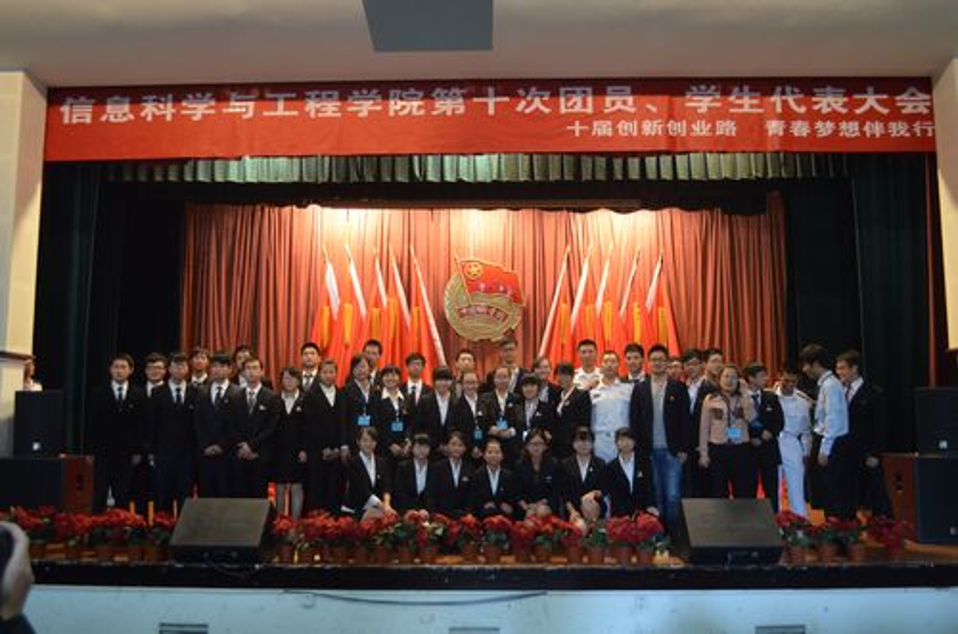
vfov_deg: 39.8
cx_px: 479
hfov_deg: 57.3
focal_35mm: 33
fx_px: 876
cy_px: 317
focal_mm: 22
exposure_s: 1/50
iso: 1600
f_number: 3.8
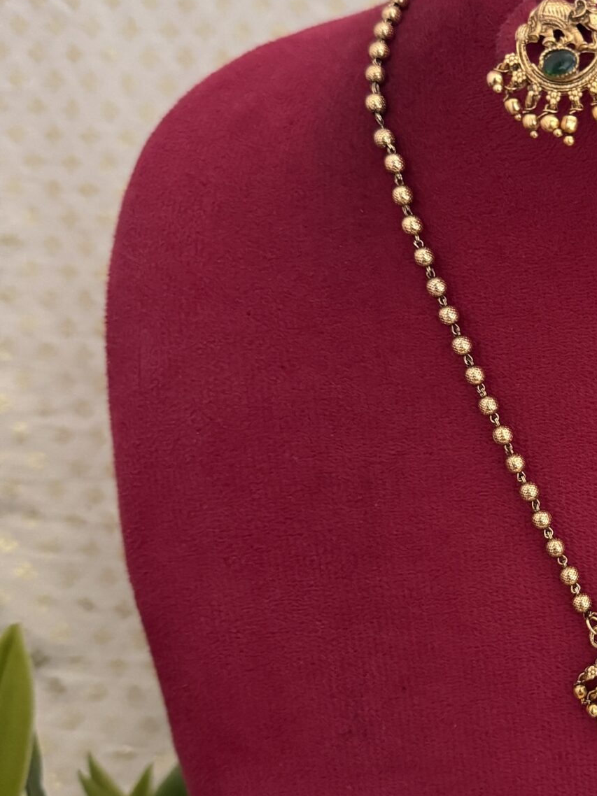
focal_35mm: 54
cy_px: 421
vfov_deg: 35.5
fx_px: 1242
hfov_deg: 25.0
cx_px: 671
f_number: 1.78
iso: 800
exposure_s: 1/52
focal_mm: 6.76
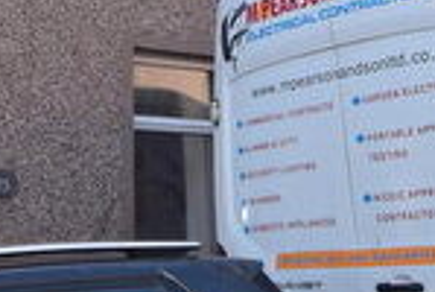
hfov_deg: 22.0
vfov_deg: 14.1
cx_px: 88
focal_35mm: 91
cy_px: -150
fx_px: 1106
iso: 100
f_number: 6.3
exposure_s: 1/160
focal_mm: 13
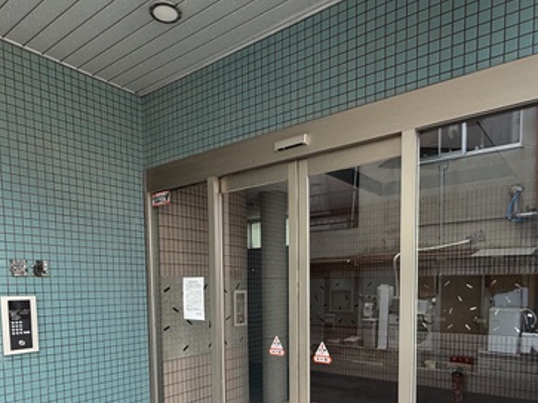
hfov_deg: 65.3
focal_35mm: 27
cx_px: 265
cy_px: 318
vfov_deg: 48.6
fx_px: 419
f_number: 2.2
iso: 80
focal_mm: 2.22
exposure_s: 1/99
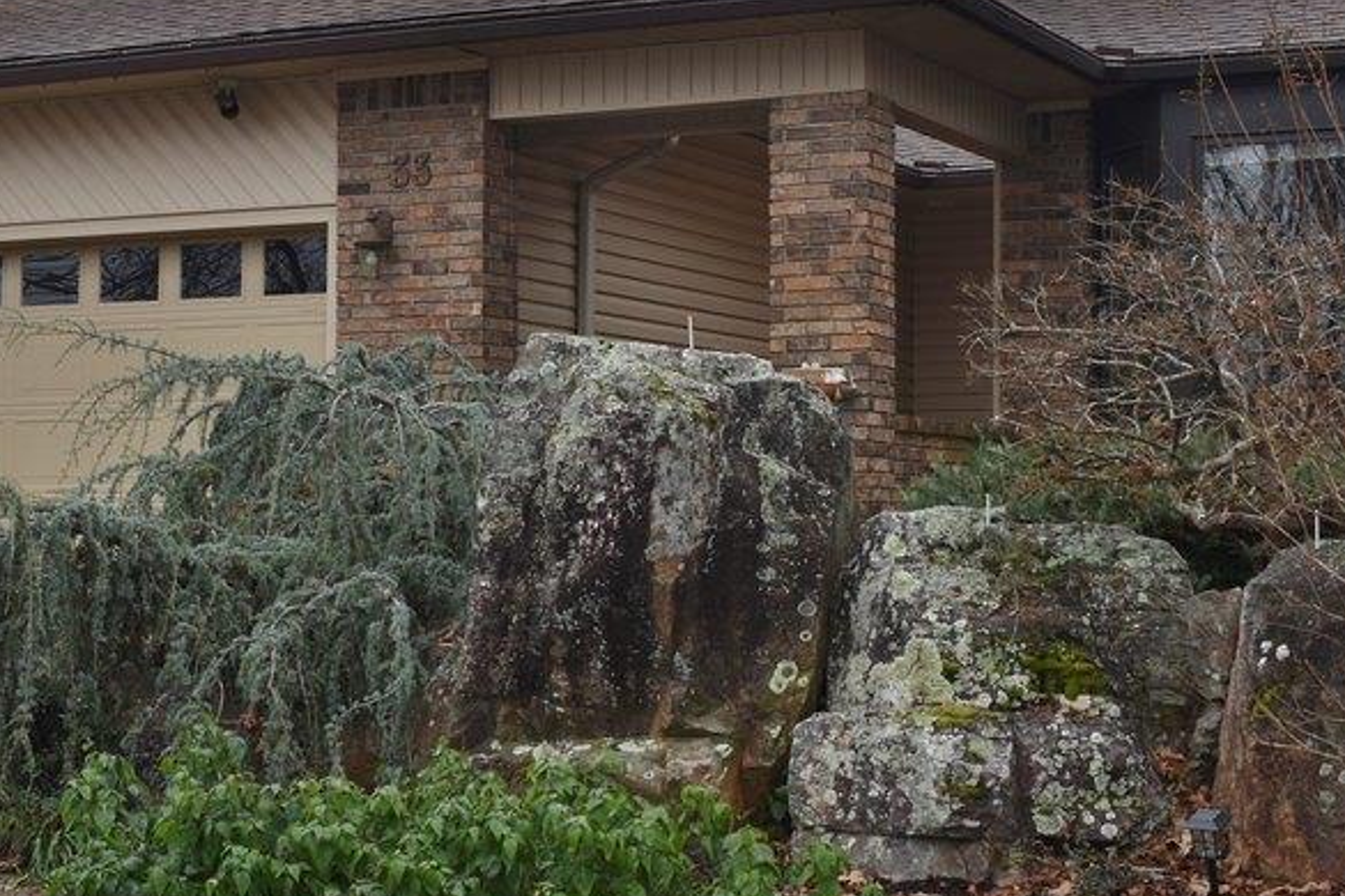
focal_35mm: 71
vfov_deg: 19.2
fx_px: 2648
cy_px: 465
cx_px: 533
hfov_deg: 28.4
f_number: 5.6
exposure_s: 1/160
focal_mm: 27
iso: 100
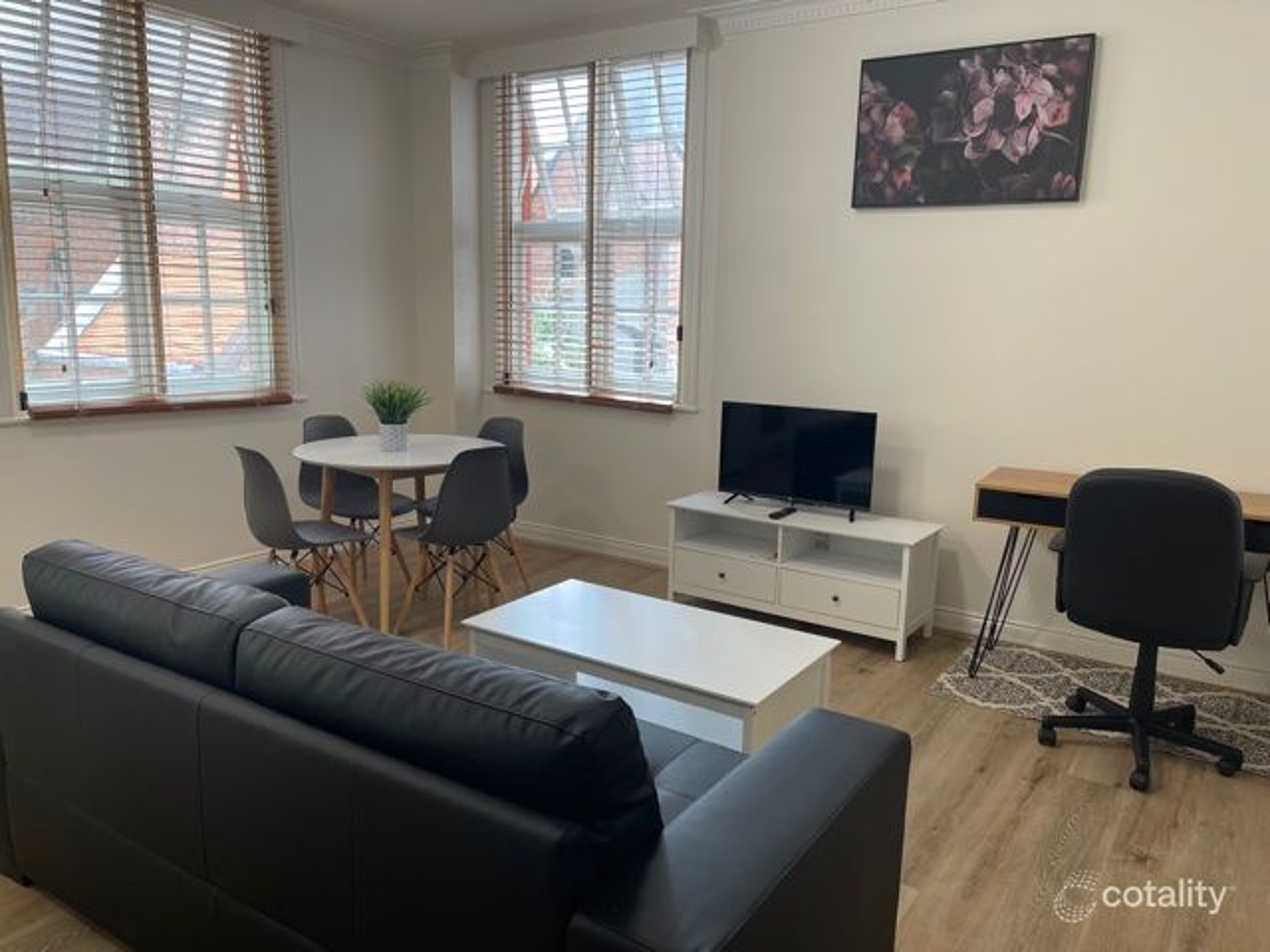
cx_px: 635
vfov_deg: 53.1
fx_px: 954
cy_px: 476
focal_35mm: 26
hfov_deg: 67.3
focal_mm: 5.1
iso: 64
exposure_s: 1/100
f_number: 1.6
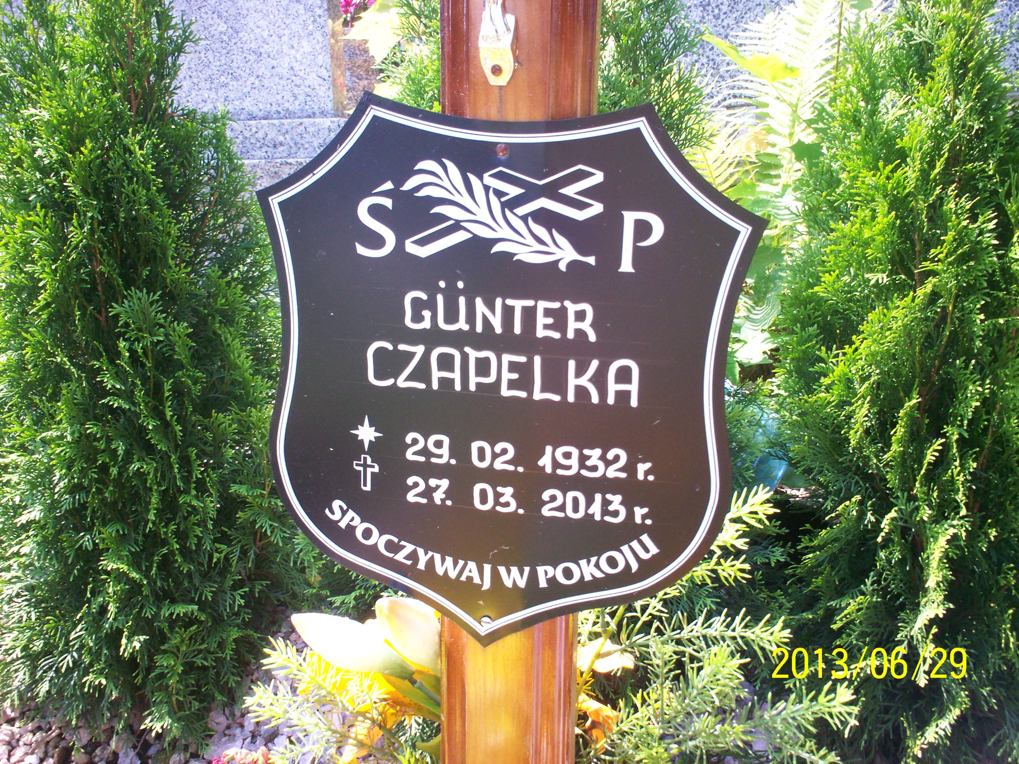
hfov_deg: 51.4
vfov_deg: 39.7
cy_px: 382
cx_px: 510
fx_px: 1060
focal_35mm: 36
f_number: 4.5
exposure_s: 1/68.1
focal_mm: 6
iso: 100
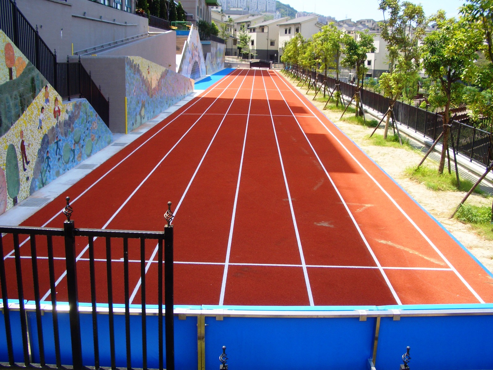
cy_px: 185
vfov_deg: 40.7
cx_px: 246
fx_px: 498
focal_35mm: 35
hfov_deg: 52.6
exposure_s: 1/200
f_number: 4.3
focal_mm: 5.8
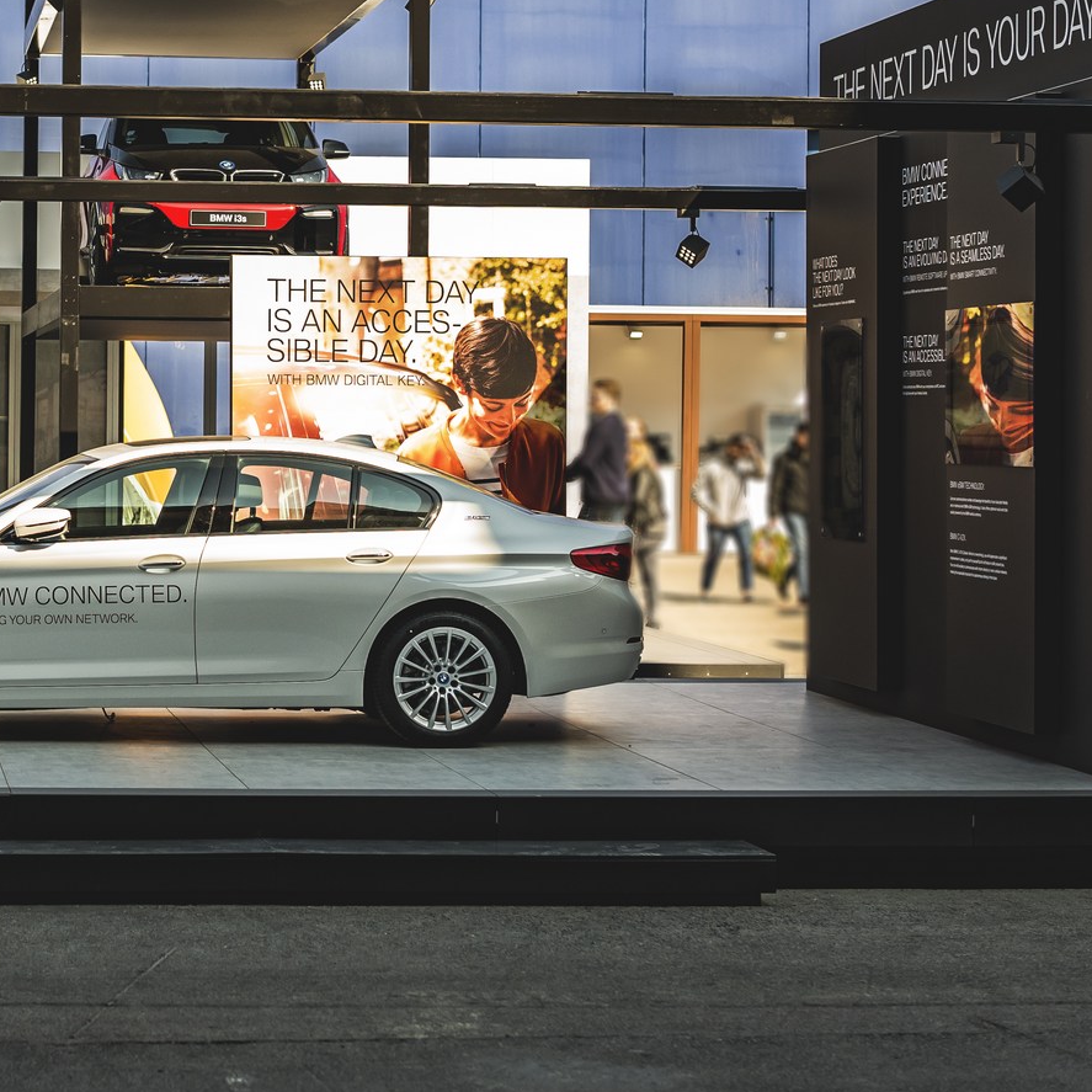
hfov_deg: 18.5
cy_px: 379
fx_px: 3284
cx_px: 90
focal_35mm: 92
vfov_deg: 18.8
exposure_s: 1/200
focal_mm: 50
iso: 400
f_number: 2.8
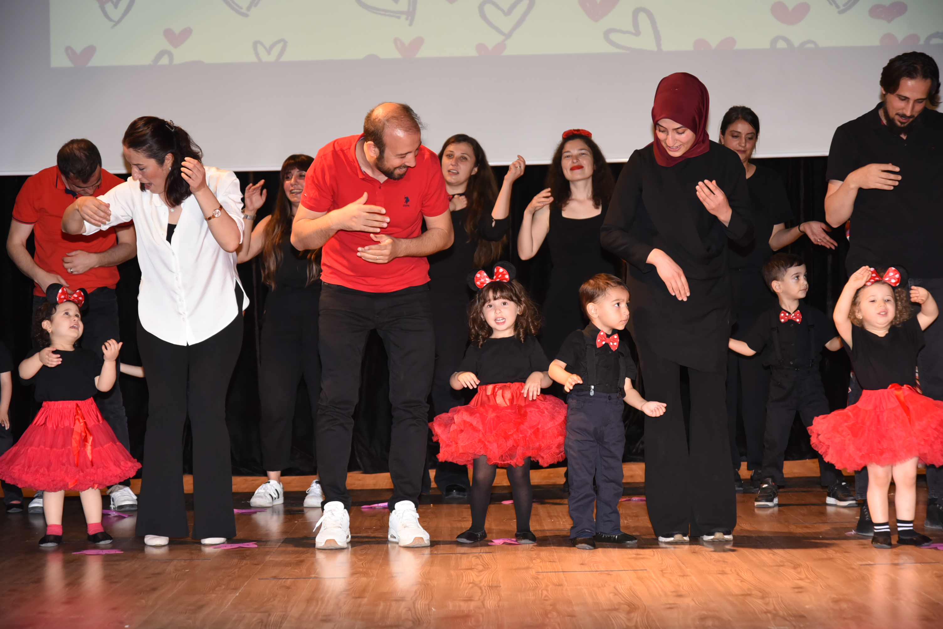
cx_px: 472
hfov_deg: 26.0
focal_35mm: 78
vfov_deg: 17.5
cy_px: 314
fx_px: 2044
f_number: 4.5
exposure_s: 1/200
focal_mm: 78
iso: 2000
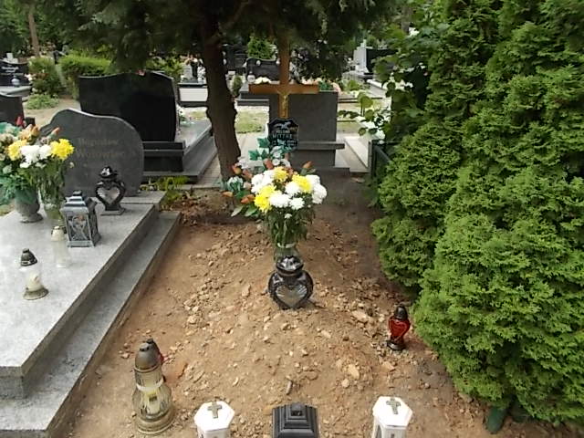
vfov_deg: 53.1
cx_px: 292
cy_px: 219
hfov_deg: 67.3
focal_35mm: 26
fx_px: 439
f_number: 3.2
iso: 80
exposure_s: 1/250
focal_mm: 4.6
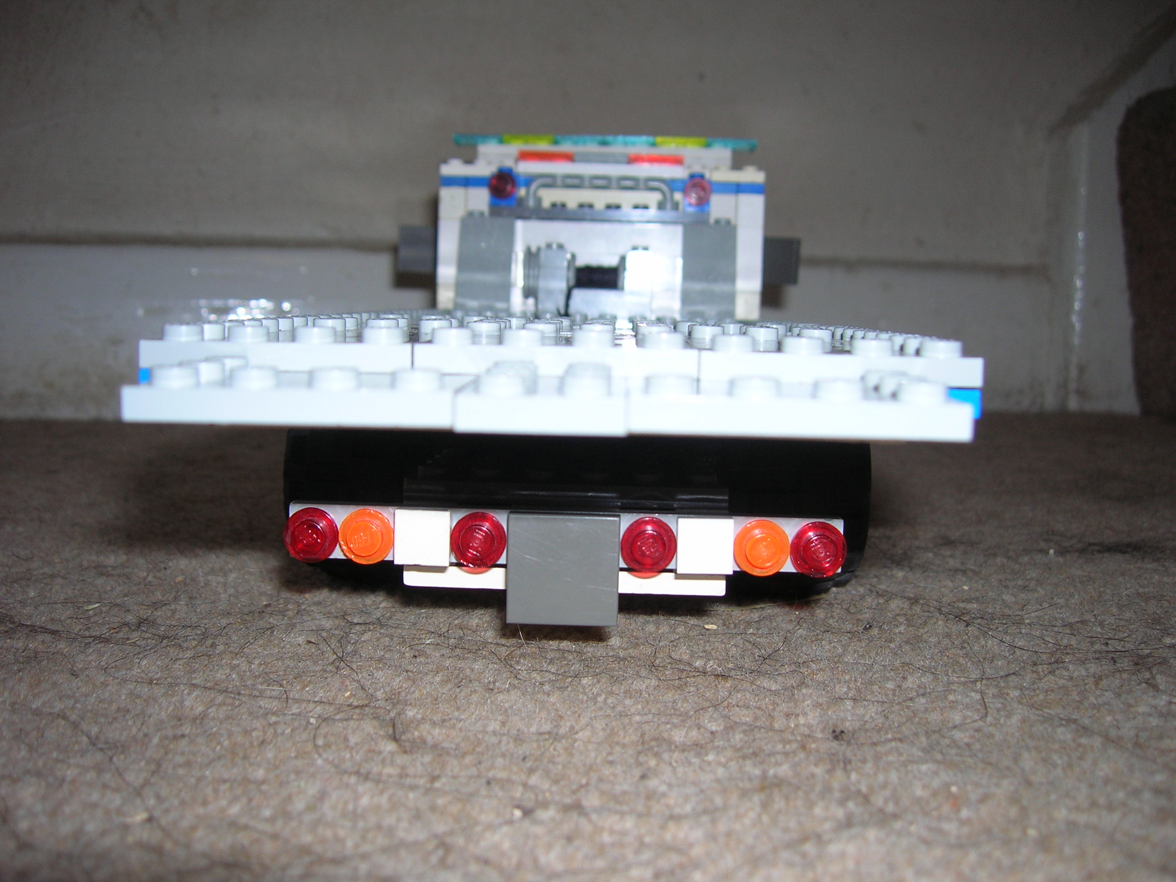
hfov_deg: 54.0
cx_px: 588
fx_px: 1155
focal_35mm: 34
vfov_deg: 41.8
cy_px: 441
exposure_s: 1/60.1
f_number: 2.9
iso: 50
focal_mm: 5.7
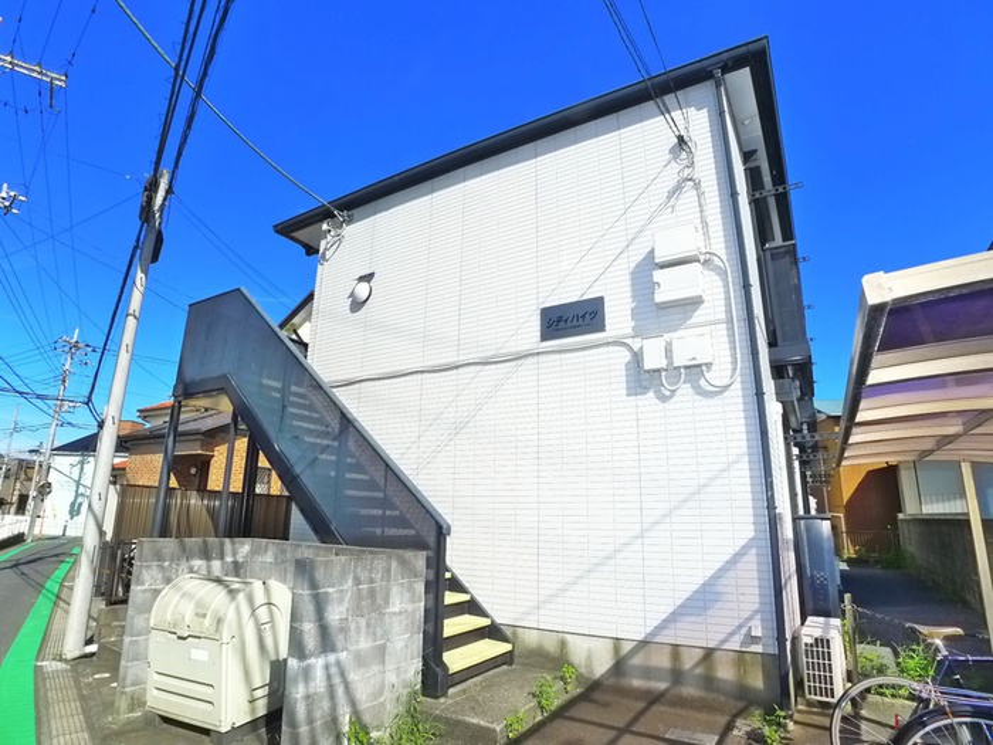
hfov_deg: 71.6
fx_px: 688
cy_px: 372
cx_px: 496
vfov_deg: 56.8
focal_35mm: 24
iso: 400
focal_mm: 5.1
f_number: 4
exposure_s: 1/800
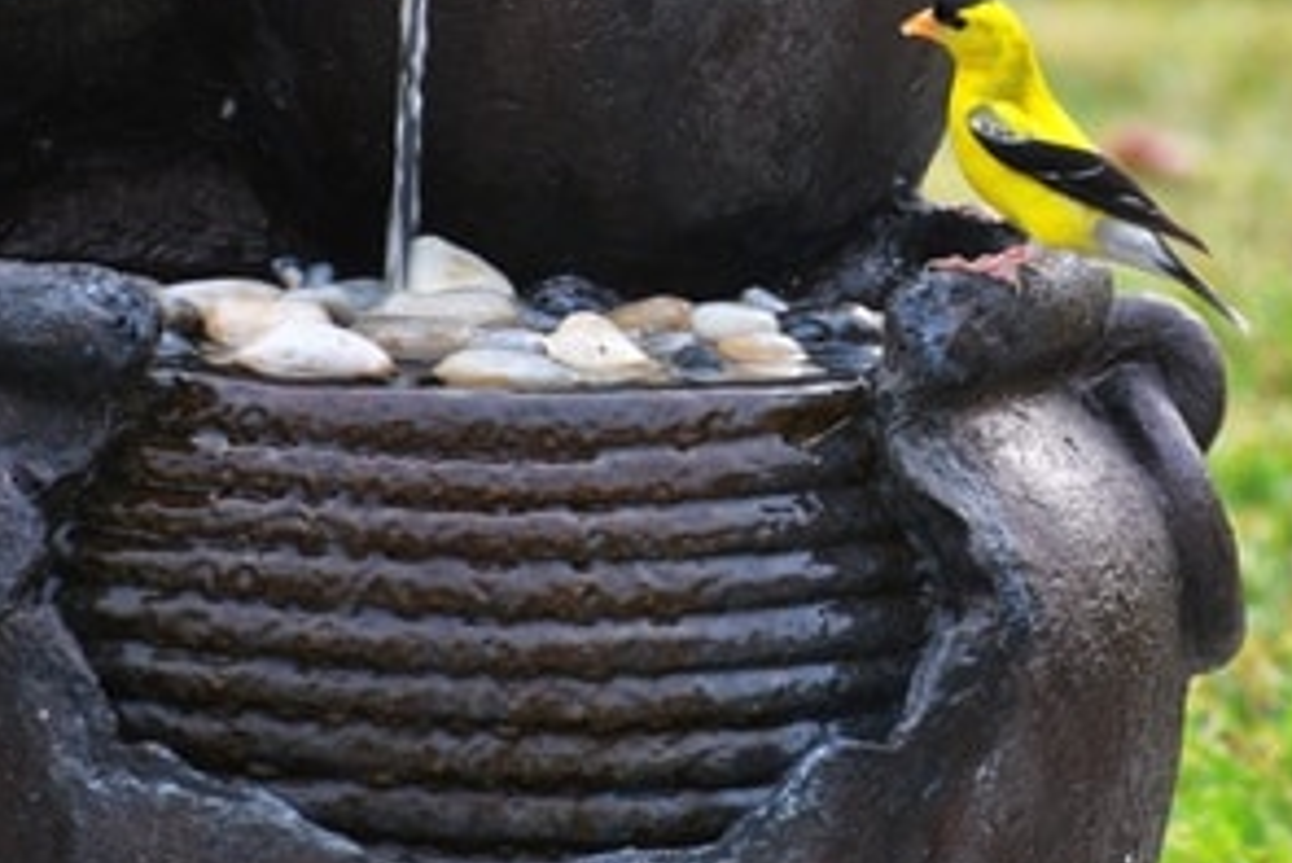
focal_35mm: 915
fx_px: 32853
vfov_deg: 1.5
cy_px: 114
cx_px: 911
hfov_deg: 2.3
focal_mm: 300
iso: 200
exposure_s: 1/50
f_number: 6.3
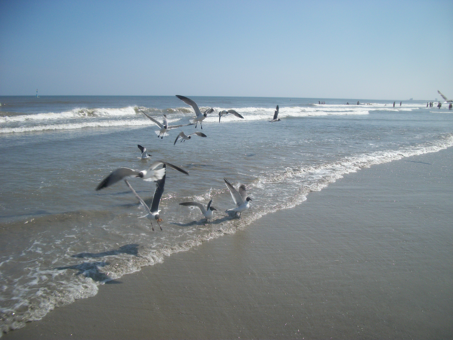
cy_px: 170
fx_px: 419
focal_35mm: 32
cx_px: 226
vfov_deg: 44.2
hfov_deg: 56.8
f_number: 8.8
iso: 80
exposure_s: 1/320
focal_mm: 5.7
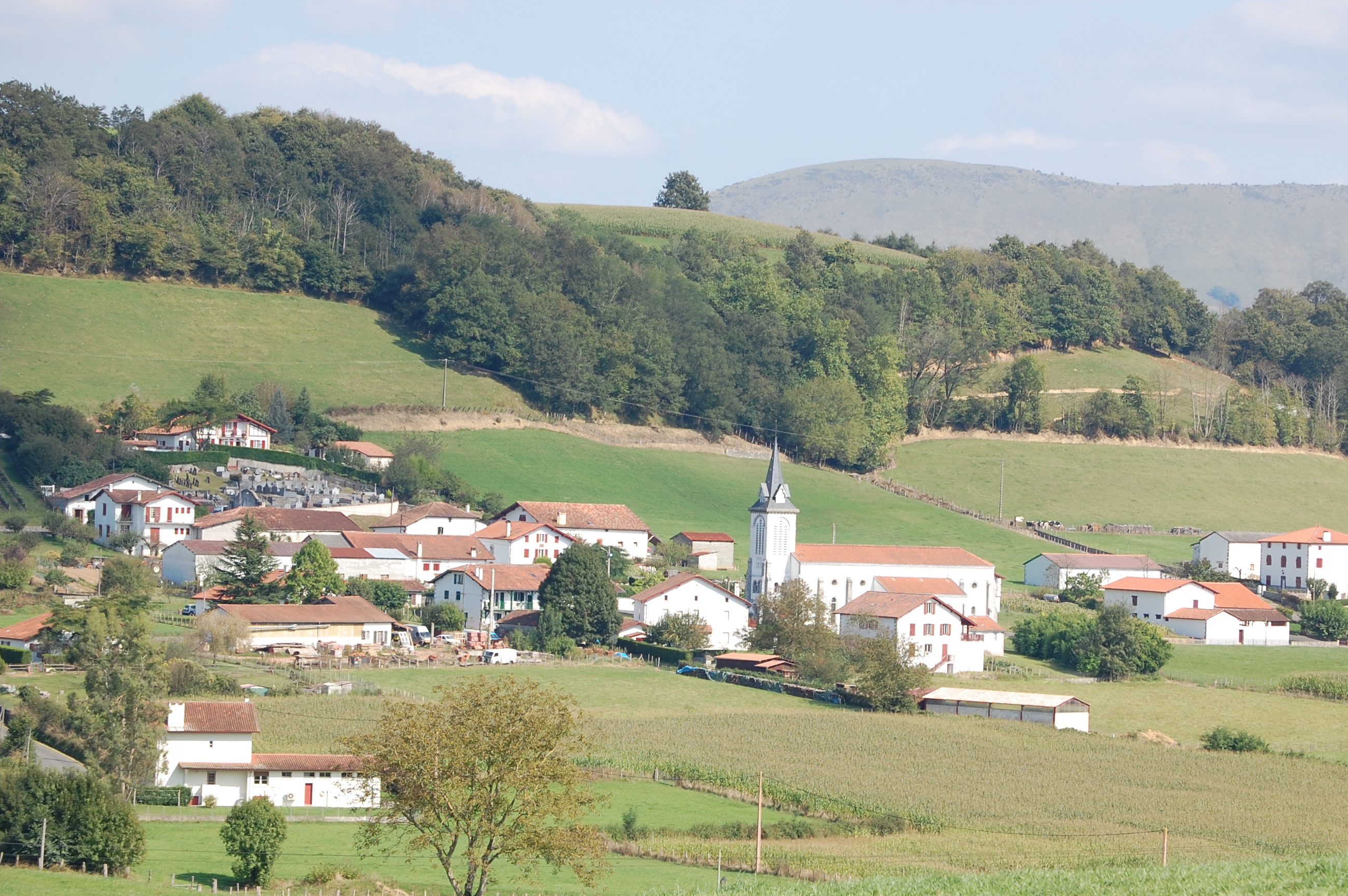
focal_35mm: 138
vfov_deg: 9.9
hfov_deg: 14.9
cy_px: 455
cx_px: 761
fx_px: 5162
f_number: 8
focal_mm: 80
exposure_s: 1/400
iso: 200
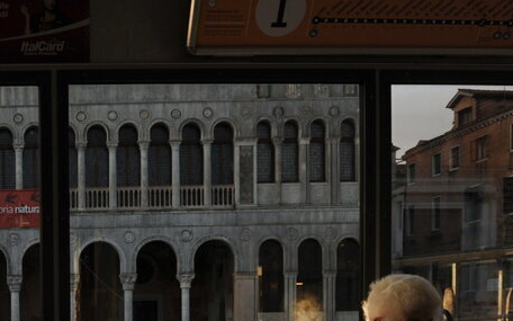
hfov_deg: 31.9
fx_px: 811
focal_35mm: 58
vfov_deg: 21.1
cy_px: 363
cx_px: -22
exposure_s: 1/125
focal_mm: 24
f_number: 11
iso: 500
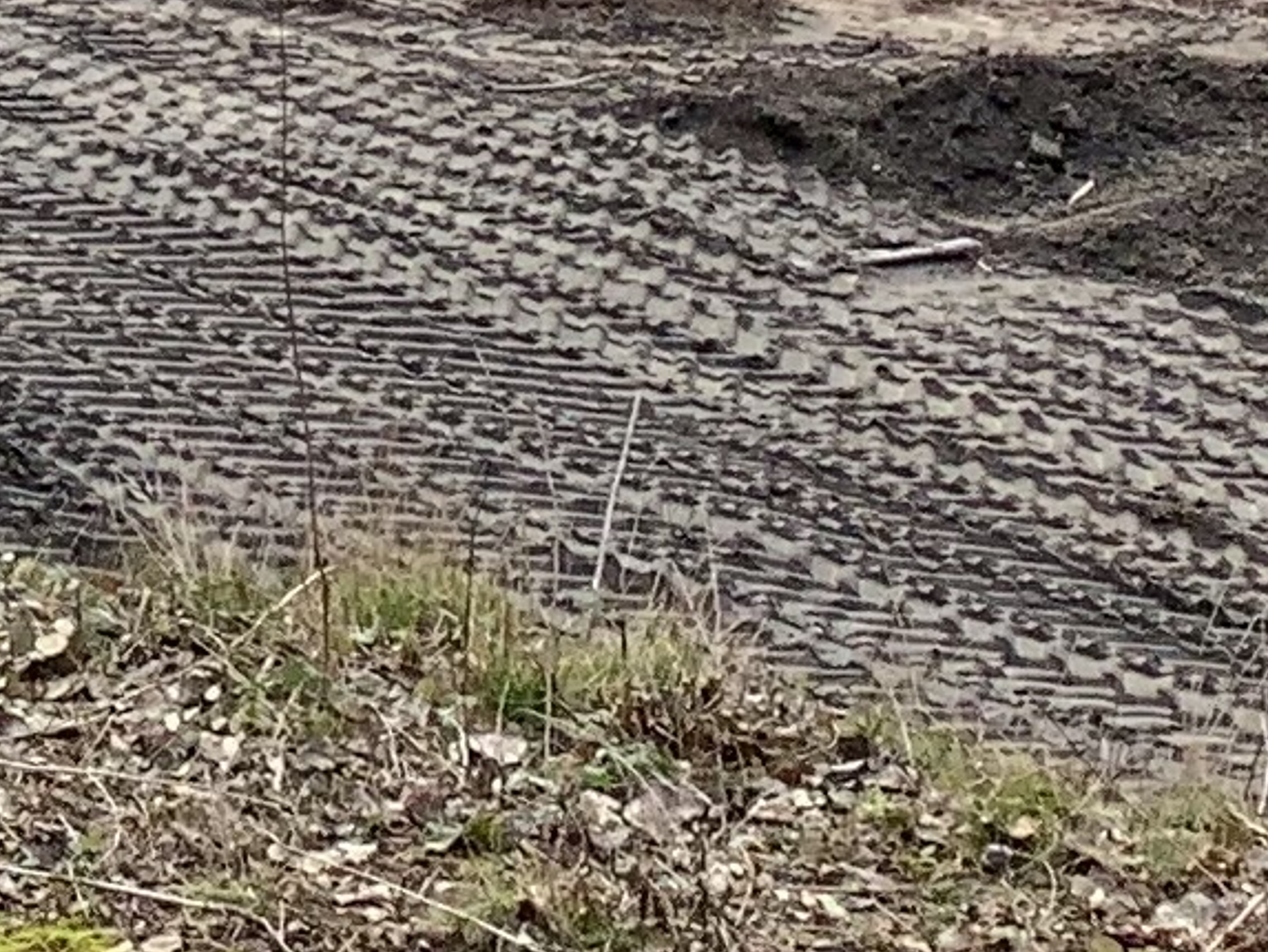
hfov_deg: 9.7
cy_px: -959
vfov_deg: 7.8
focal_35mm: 183
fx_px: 6705
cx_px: -1680
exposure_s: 1/1149
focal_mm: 4.25
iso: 25
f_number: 1.8
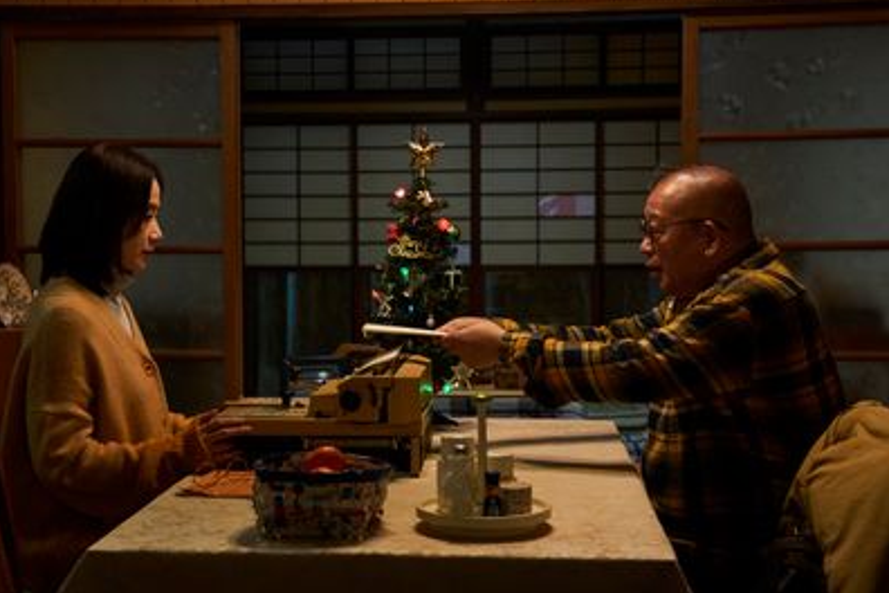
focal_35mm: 56
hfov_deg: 35.6
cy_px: 276
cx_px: 406
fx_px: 1383
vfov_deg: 24.2
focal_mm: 48
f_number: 5.6
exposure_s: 1/100
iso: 2500
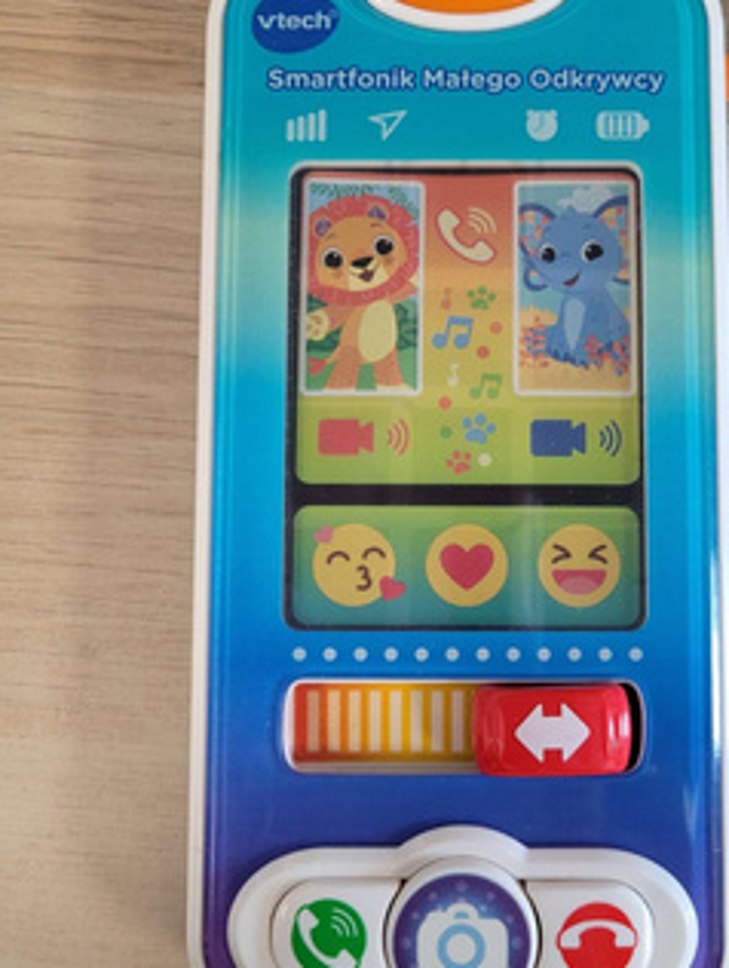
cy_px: 493
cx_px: 484
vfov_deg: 50.1
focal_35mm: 37
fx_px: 1036
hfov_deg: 38.3
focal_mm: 5.4
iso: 160
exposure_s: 1/100
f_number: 1.8
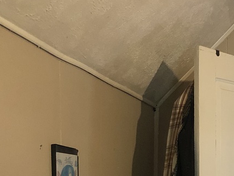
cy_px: 255
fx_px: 636
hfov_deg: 19.7
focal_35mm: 94
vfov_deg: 14.7
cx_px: 273
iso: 100
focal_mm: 4
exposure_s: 1/13
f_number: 1.8
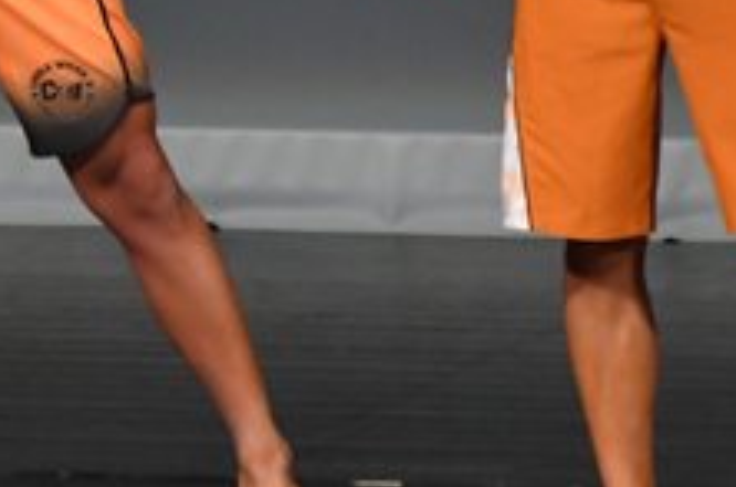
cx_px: -111
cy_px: -139
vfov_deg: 1.0
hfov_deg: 1.6
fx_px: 26765
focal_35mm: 1312
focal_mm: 250
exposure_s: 1/400
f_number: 5.6
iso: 4000
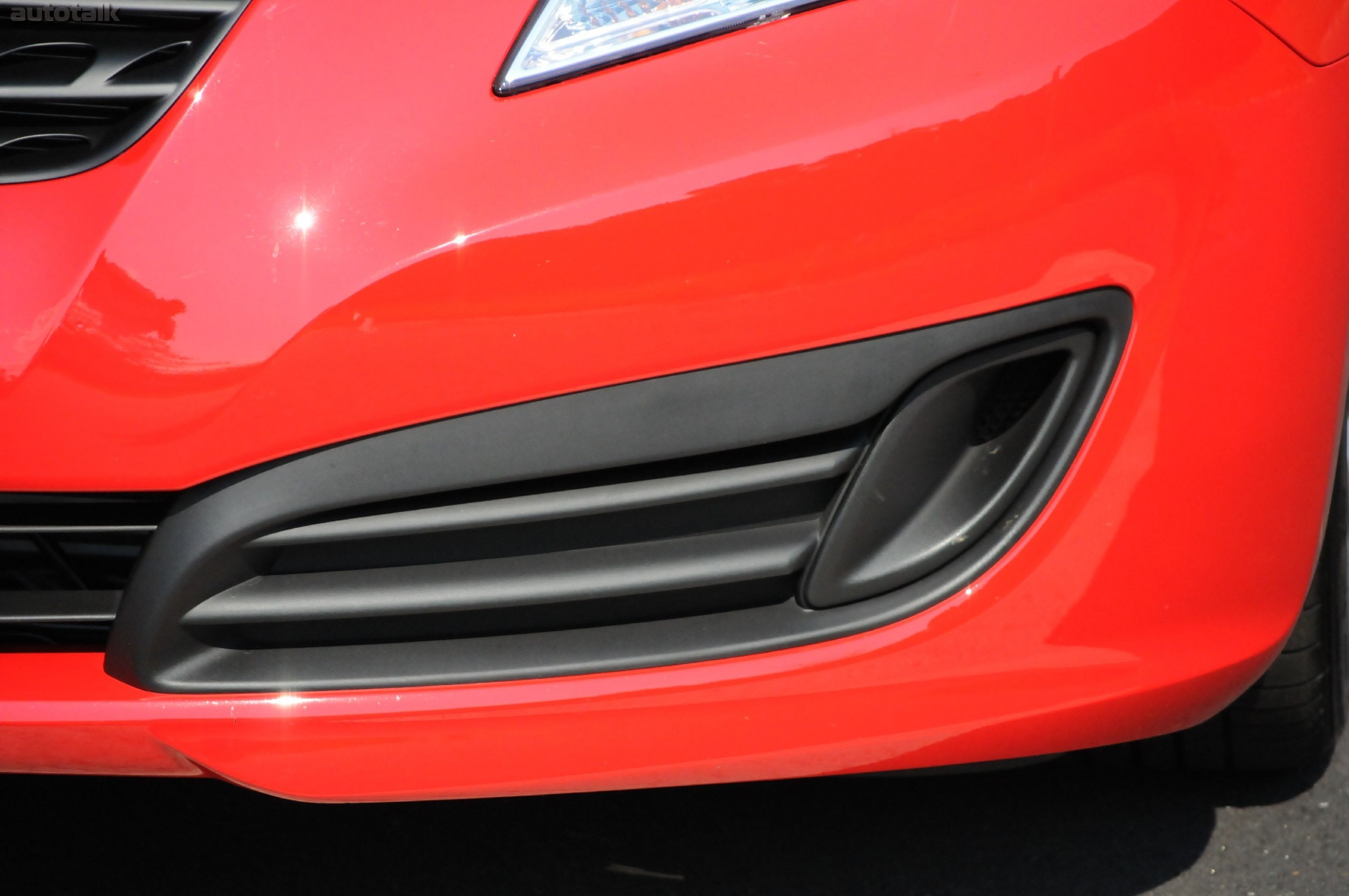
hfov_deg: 11.4
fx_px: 6737
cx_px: 674
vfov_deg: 7.6
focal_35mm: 180
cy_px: 448
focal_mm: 120
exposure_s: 1/6400
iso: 2000
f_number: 5.6
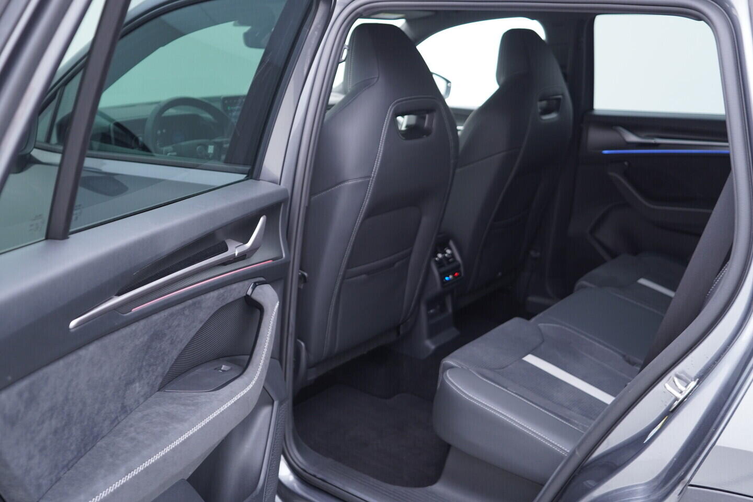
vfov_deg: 36.9
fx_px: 753
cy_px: 251
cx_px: 376
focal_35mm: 36
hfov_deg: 53.1
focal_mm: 24
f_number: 2.8
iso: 320
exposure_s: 1/40
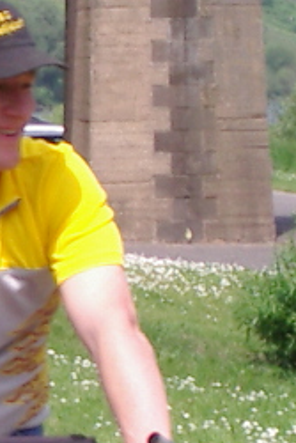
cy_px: 198
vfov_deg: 4.2
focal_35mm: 485
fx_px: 5973
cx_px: -202
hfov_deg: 2.8
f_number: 9
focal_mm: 17.4
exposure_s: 1/125
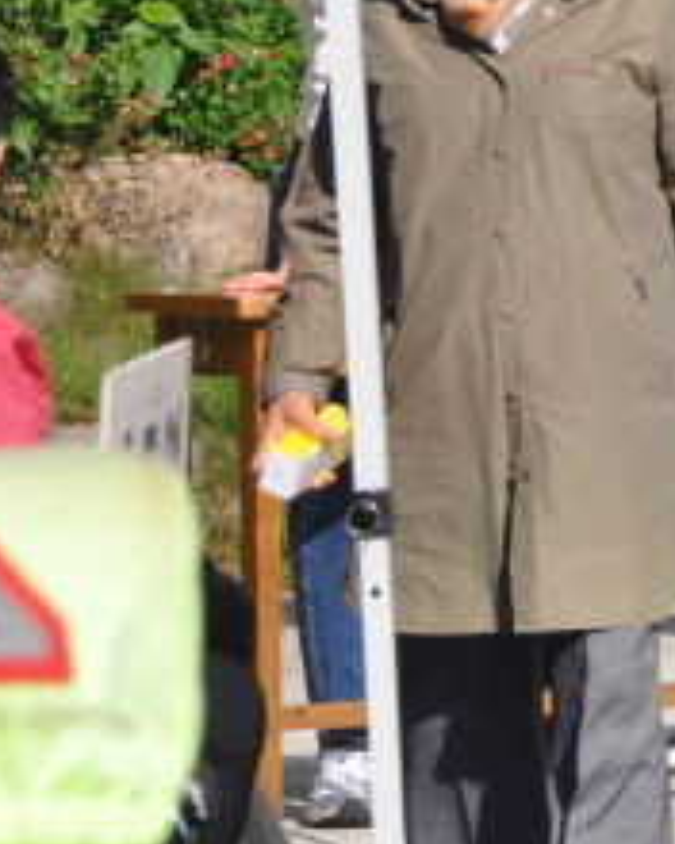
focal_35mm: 538
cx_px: 1266
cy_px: -33
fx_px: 13427
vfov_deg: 3.6
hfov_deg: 2.9
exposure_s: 1/400
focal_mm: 105
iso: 200
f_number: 10
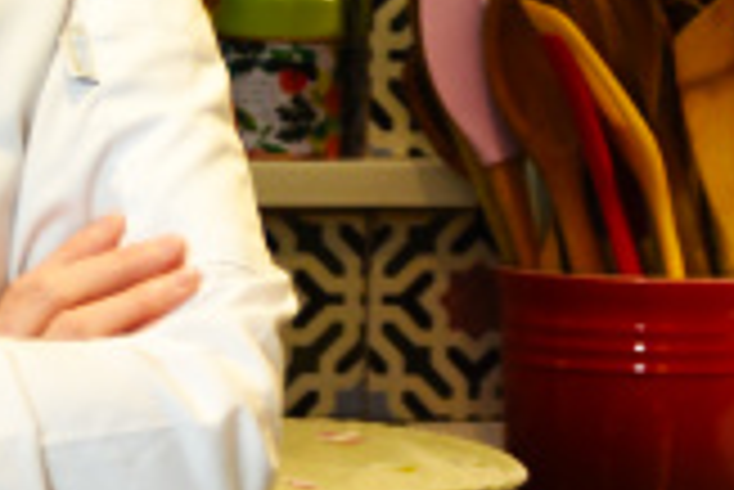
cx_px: 491
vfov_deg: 4.5
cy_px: 423
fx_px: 6265
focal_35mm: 307
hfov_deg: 6.7
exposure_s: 1/60
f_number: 4
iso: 400
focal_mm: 50
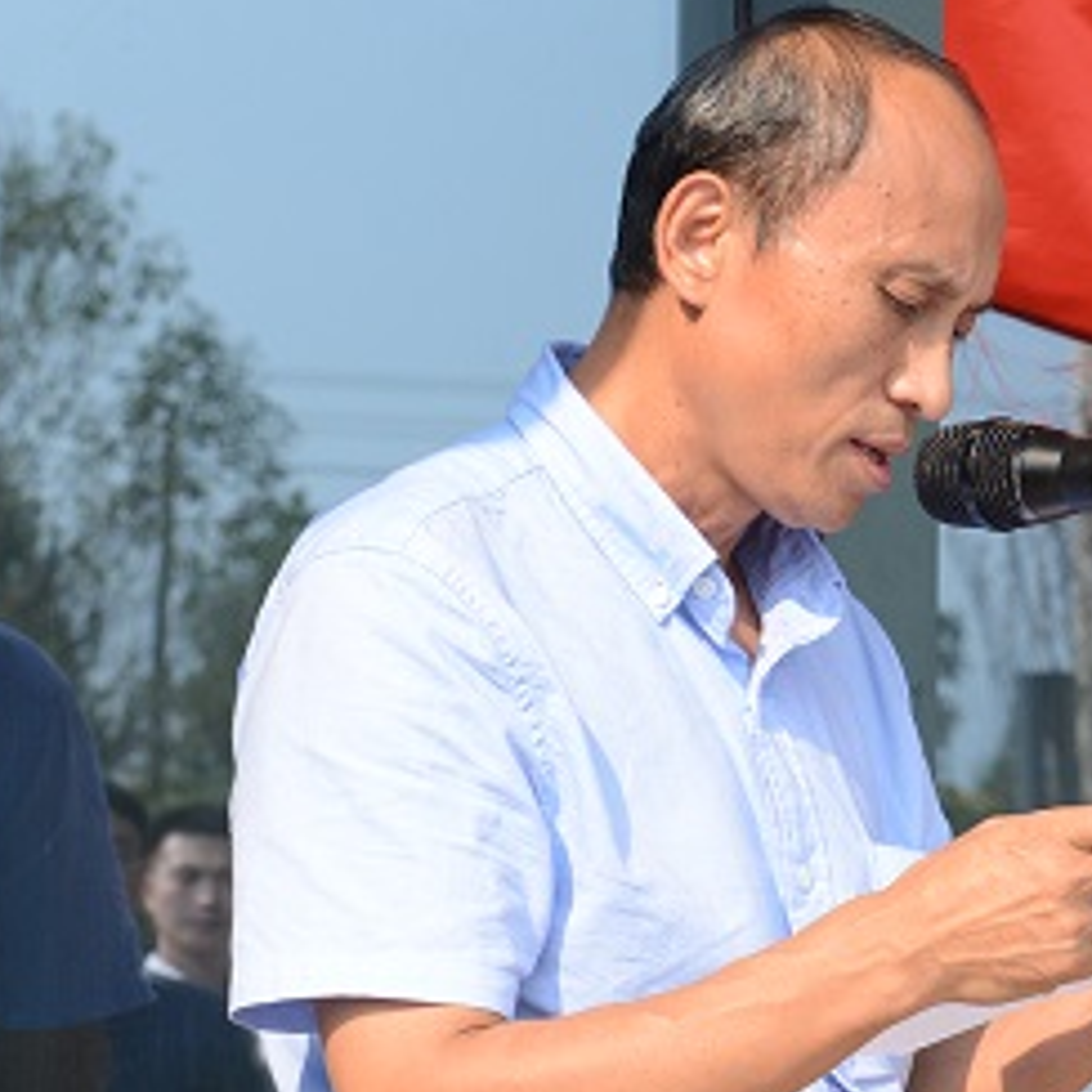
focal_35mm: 195
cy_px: 515
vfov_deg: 9.0
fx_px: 6960
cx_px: 935
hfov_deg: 8.9
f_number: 8
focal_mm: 70
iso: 800
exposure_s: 1/1000
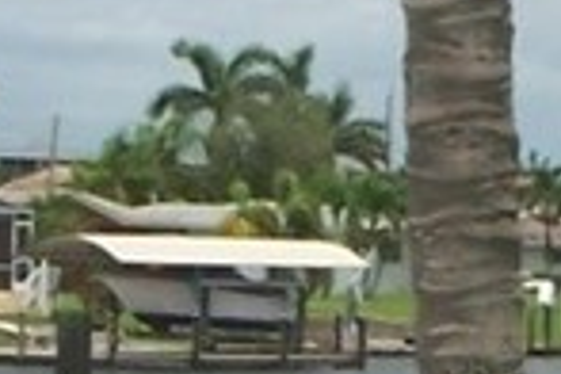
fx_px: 6654
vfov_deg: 3.2
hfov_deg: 4.8
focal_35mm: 427
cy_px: 248
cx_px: 347
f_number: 6.3
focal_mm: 9.8
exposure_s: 1/500
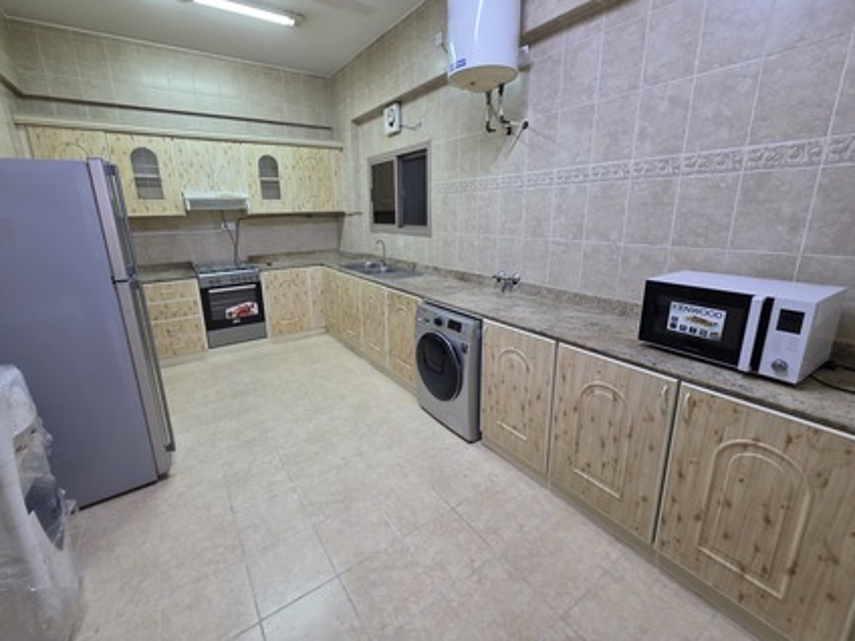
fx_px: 346
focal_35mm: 14
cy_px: 299
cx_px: 408
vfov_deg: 85.6
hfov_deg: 102.0
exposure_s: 1/50
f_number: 1.9
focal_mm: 2.2
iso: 320
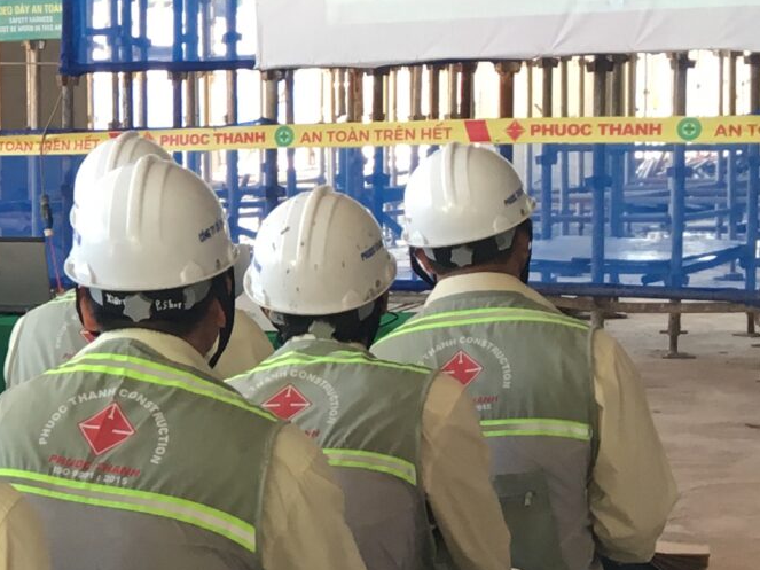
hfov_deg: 16.1
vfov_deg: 13.2
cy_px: 300
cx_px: -374
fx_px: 2459
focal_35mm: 112
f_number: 2.2
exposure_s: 1/33
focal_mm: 4.15
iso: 25
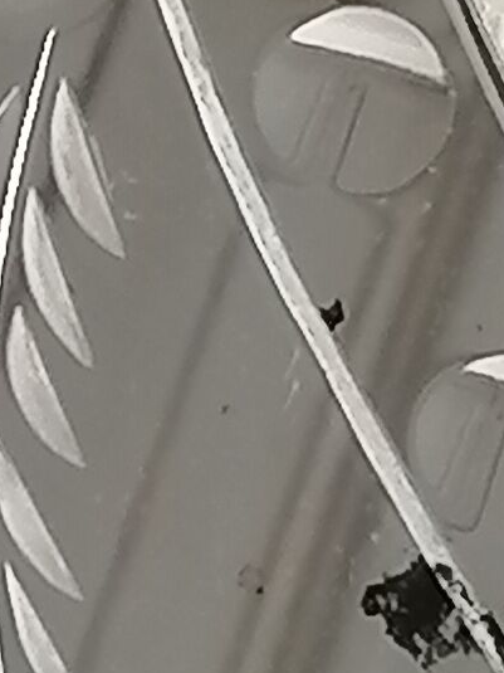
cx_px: 522
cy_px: -356
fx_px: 7846
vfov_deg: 4.9
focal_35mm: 404
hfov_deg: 3.7
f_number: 1.8
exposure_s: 1/36
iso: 200
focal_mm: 4.75
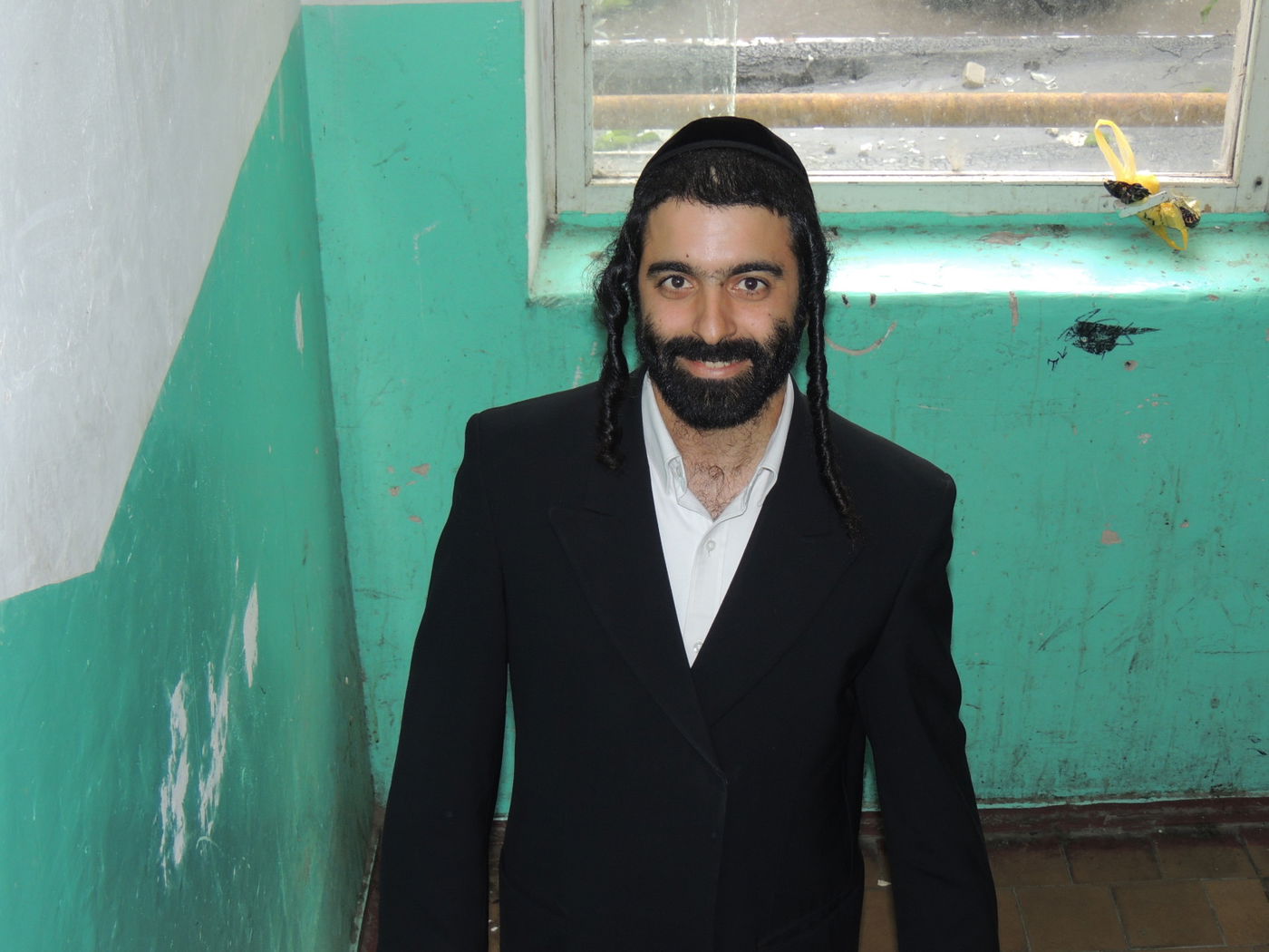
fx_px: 2200
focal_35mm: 60
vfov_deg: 24.4
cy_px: 476
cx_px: 634
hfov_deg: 32.2
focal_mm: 10.7
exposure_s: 1/50
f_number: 3.7
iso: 200
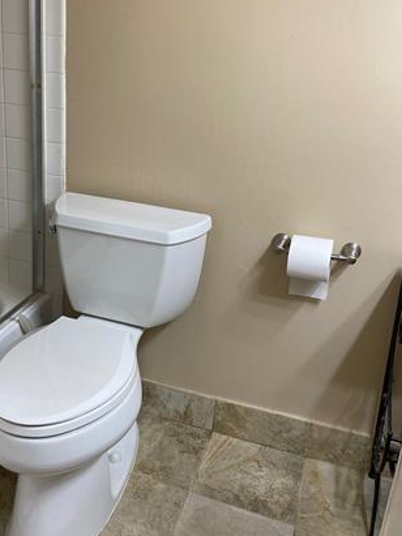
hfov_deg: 37.2
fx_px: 589
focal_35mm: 38
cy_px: 214
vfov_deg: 48.7
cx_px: 123
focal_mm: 4.25
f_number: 1.8
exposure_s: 1/120
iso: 125
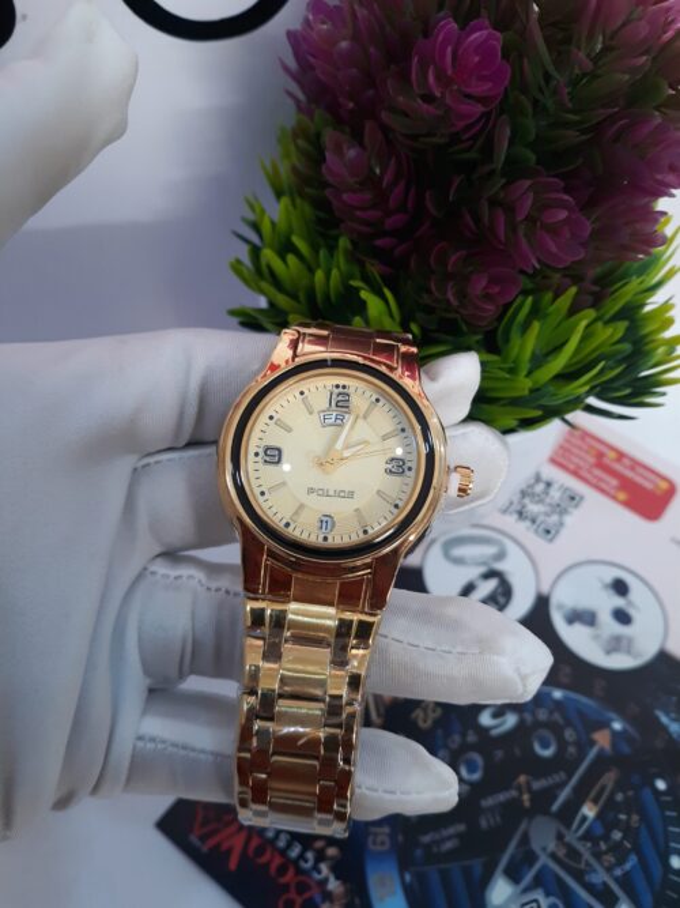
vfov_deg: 63.5
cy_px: 454
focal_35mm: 28
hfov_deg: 49.7
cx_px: 340
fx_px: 734
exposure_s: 1/40
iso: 80
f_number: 1.7
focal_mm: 3.7
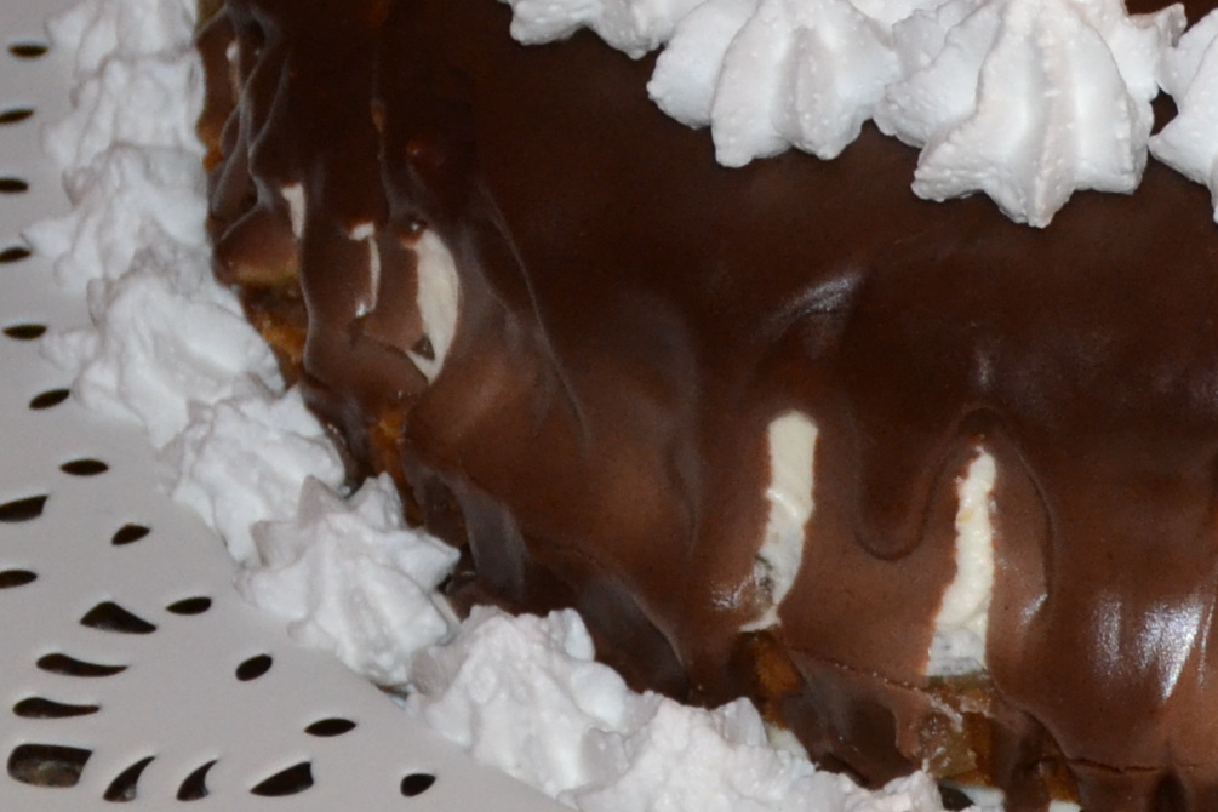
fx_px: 9777
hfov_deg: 7.0
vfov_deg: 4.8
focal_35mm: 289
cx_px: 1960
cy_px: 185
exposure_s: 1/60
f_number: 4.8
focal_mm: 56
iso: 1600
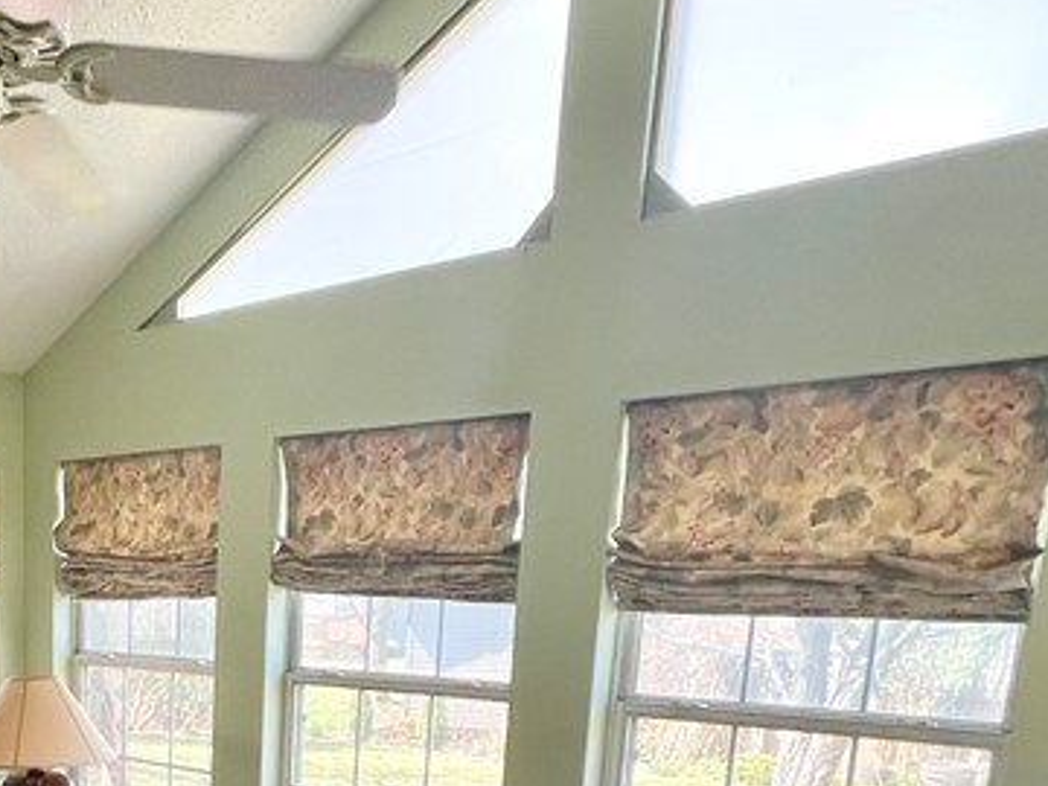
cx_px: 99
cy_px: 838
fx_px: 1120
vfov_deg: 34.1
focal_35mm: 37
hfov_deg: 45.3
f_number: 1.8
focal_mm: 1.57
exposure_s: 1/99
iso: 50
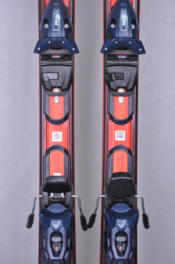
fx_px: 767
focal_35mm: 105
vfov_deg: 19.5
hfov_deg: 13.0
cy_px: 132
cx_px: 88
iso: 3200
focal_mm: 70
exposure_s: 1/125
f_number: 8
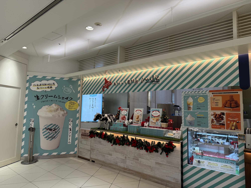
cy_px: 94
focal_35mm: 24
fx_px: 174
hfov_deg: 71.6
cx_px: 126
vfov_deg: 56.8
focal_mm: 6.76
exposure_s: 1/137
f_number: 1.78
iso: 50
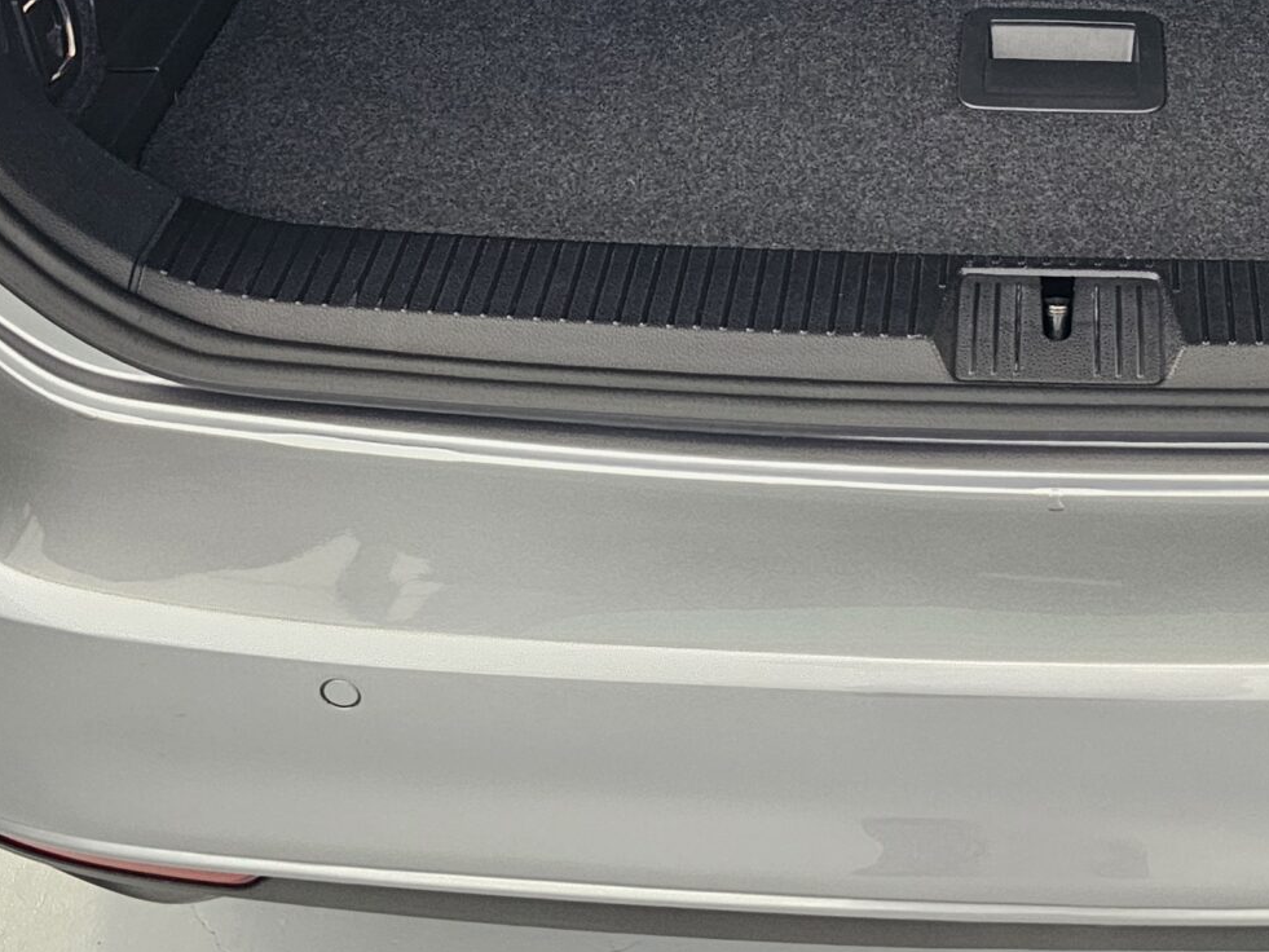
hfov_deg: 31.1
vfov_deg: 22.3
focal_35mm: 60
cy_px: -224
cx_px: 1070
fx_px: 2200
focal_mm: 6.3
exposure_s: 1/40
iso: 640
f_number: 1.7
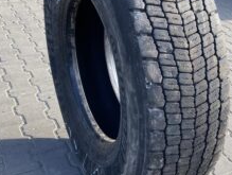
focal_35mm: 51
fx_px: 342
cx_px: 188
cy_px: 71
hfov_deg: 36.1
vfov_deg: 28.6
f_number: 1.8
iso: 32
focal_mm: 4.25
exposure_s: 1/317
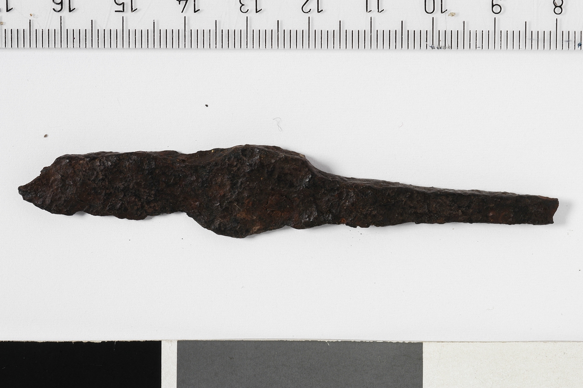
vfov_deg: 16.5
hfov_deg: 24.6
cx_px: 292
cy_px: 194
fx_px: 1335
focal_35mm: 82
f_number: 16
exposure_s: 1/125
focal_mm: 55
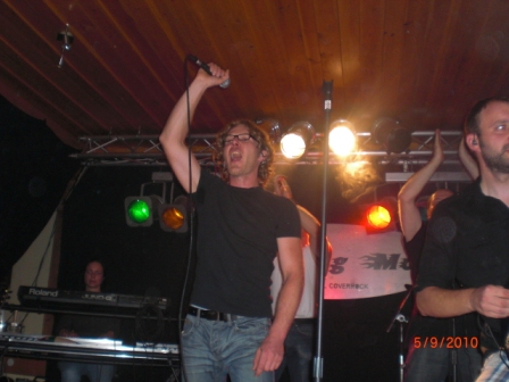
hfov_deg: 49.0
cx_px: 254
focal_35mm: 38
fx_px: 559
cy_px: 191
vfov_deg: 37.7
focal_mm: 6.3
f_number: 3.1
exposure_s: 1/60
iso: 200
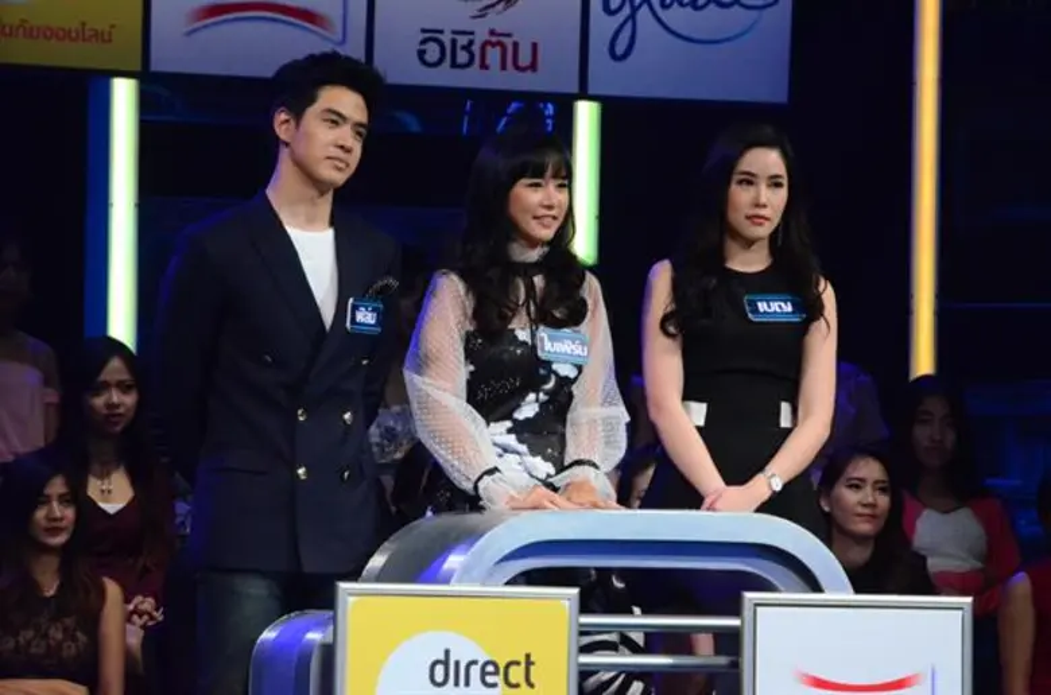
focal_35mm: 270
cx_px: 526
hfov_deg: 7.6
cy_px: 348
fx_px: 7863
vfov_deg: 5.1
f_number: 10
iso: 6400
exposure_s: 1/100
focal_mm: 180
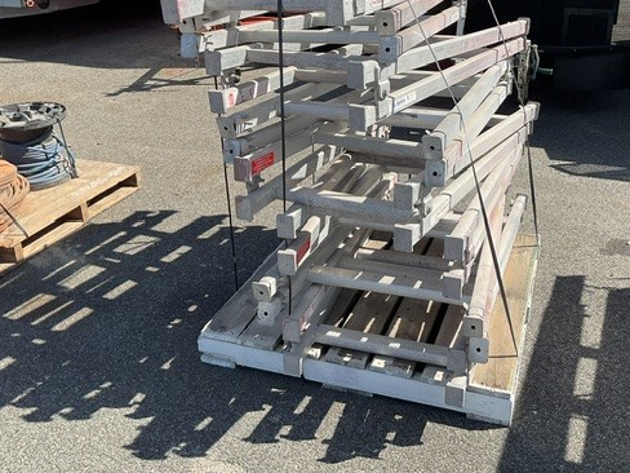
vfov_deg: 37.4
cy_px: 169
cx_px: 392
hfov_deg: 48.5
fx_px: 692
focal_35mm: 38
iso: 16
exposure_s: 1/1534
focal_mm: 3
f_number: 1.8
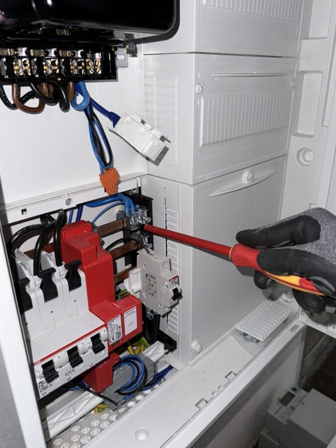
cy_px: 222
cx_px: 175
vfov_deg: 65.3
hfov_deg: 51.4
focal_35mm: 27
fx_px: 349
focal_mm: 6.76
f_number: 1.78
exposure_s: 1/5
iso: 50
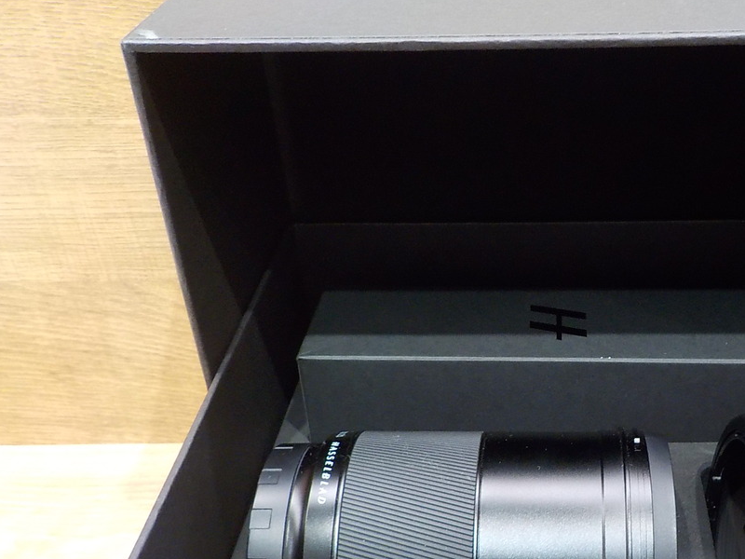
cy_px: 391
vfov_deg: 31.8
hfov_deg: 40.9
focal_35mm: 45
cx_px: 555
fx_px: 968
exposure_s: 1/30
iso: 250
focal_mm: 4.1
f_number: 3.3
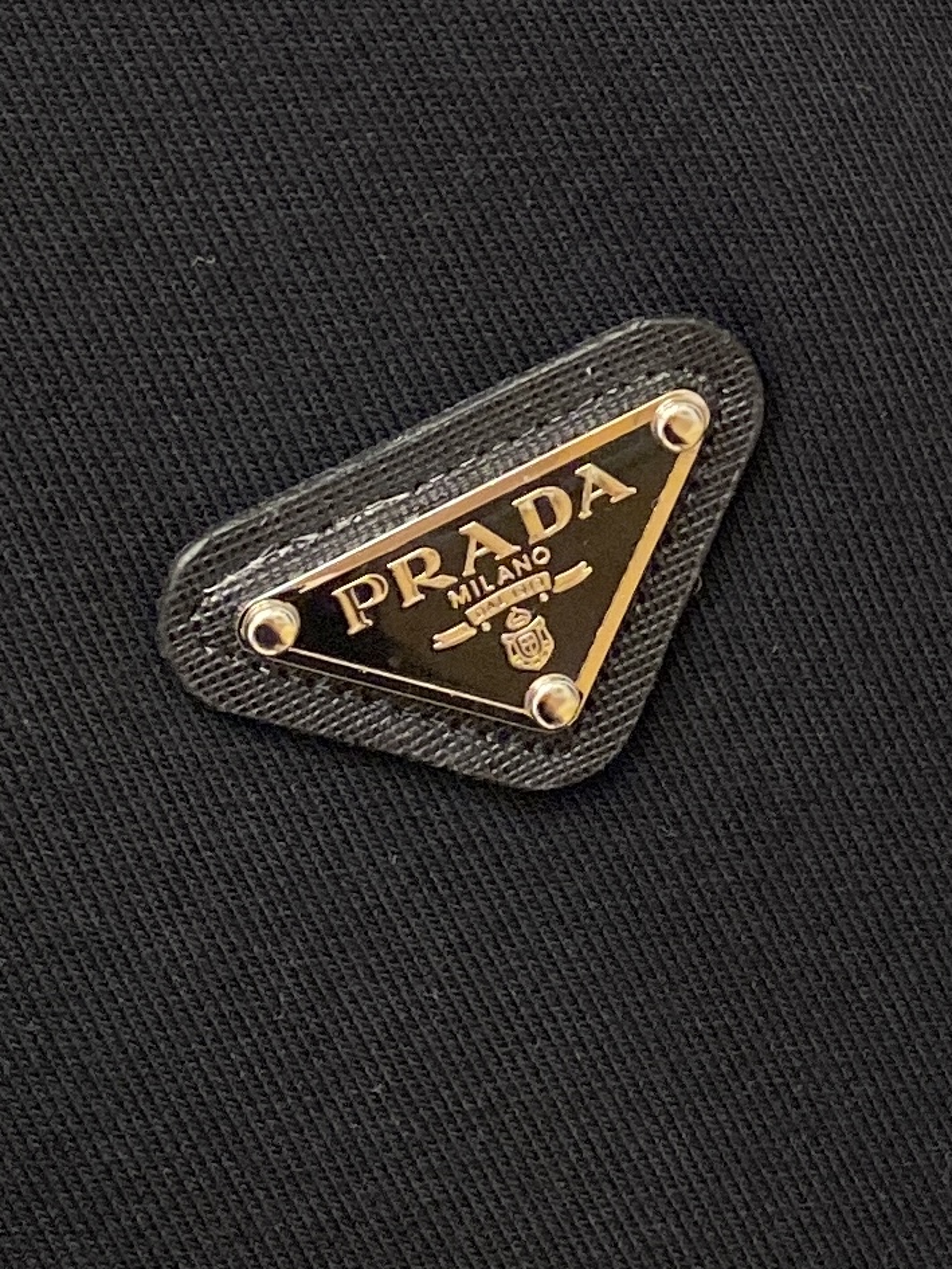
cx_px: 476
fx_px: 953
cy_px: 634
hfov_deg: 53.1
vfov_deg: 67.3
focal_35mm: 26
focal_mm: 4.25
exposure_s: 1/103
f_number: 1.8
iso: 125
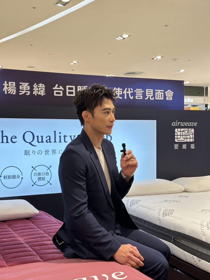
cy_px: 140
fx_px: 388
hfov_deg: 30.3
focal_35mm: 48
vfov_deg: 39.7
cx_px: 105
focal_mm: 6.86
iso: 80
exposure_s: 1/92
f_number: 1.78
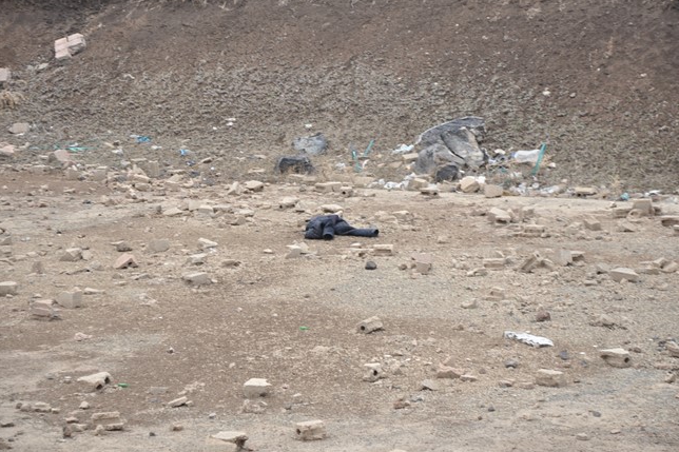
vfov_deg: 11.3
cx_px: 338
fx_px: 2281
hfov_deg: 16.9
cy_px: 225
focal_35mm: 121
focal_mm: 80
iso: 250
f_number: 5.3
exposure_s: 1/60
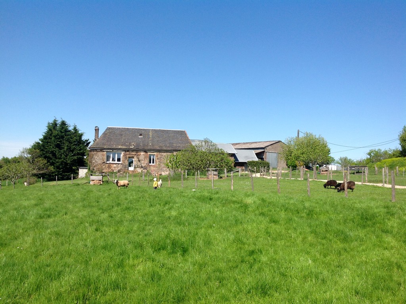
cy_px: 152
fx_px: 410
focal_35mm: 35
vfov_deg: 40.6
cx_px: 203
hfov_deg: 52.7
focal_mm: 4.28
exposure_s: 1/1779
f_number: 2.4
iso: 50
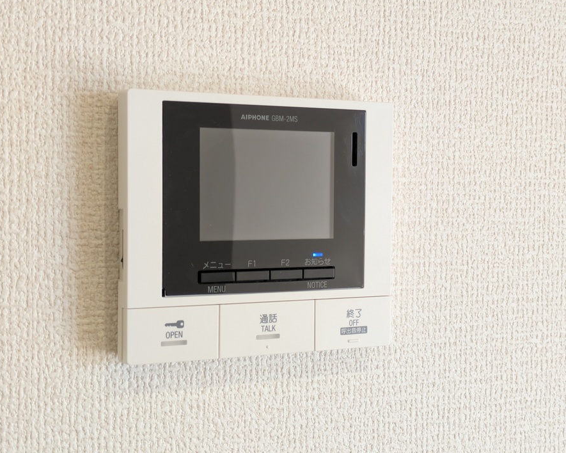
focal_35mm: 54
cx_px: 260
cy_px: 228
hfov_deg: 34.7
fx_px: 905
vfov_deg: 28.1
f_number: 1.89
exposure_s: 1/100
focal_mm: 5.43
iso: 136
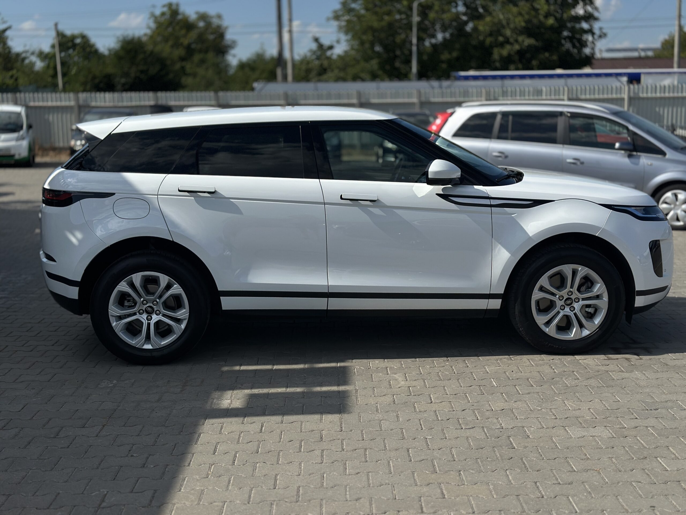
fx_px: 951
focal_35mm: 48
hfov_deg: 39.7
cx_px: 343
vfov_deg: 30.3
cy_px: 258
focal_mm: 6.86
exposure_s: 1/13699
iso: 100
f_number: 1.78
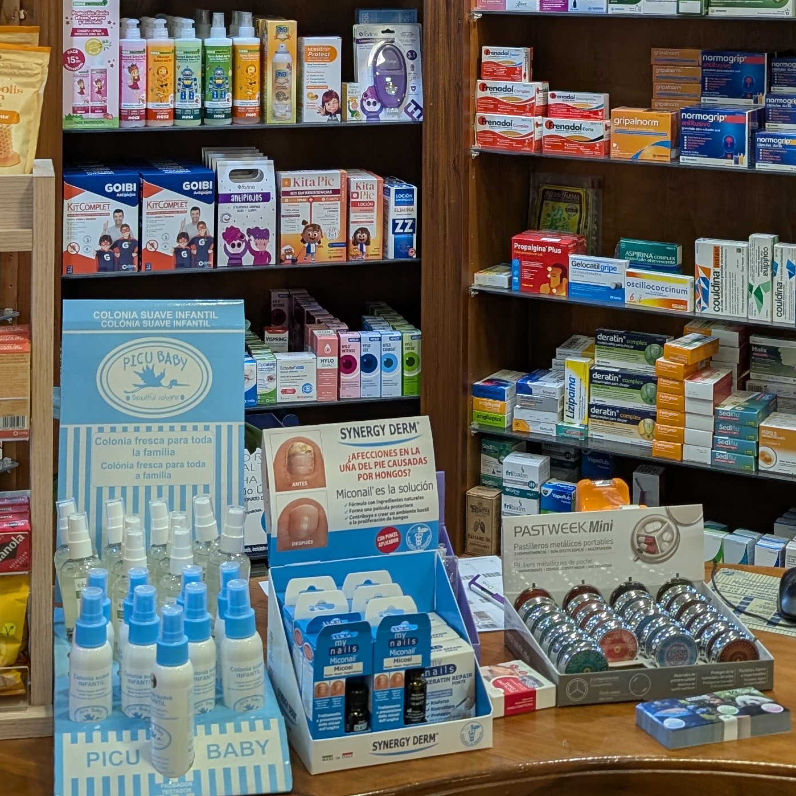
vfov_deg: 26.5
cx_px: 324
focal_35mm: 62
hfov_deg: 27.7
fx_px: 1613
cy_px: 31
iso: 61
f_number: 1.68
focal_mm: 6.9
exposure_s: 1/73.5
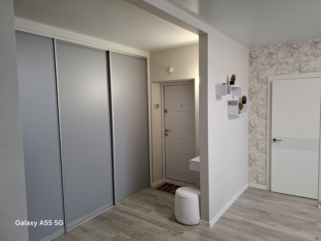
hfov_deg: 73.9
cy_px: 120
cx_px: 160
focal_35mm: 23
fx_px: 213
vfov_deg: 58.9
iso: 250
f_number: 1.8
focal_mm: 5.54
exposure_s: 1/100
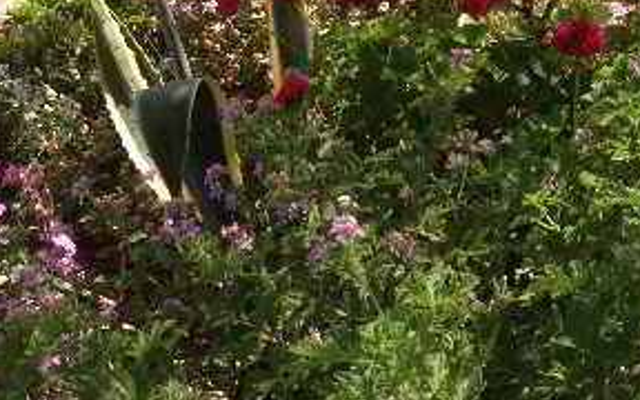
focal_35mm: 103
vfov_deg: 12.4
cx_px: 238
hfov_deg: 20.2
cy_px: -104
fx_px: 1797
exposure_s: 1/849
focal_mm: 4.28
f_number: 2.4
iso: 50
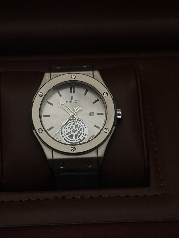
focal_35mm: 75
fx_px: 517
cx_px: 80
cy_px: 117
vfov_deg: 26.0
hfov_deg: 19.6
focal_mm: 6.86
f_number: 1.78
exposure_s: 1/48
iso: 400
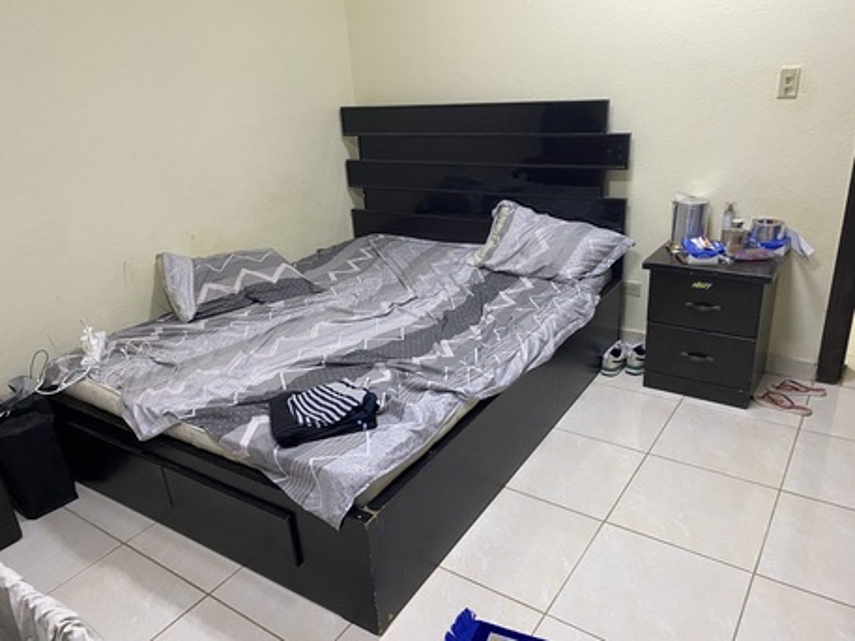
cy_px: 320
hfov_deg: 67.3
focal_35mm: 26
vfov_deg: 53.1
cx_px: 428
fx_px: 642
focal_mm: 4.25
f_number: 1.8
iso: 400
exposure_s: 1/60
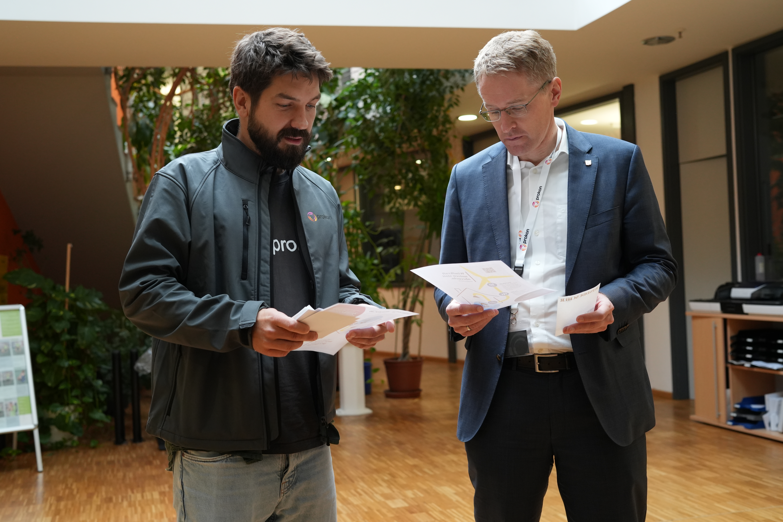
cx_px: 392
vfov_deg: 33.4
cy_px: 261
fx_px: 870
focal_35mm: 40
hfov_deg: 48.5
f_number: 4
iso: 2000
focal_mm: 40
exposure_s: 1/125
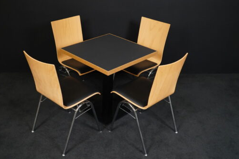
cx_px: 109
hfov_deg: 46.4
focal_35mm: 42
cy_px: 79
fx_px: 279
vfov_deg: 31.9
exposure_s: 1/160
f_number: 7.1
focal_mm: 35
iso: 5000
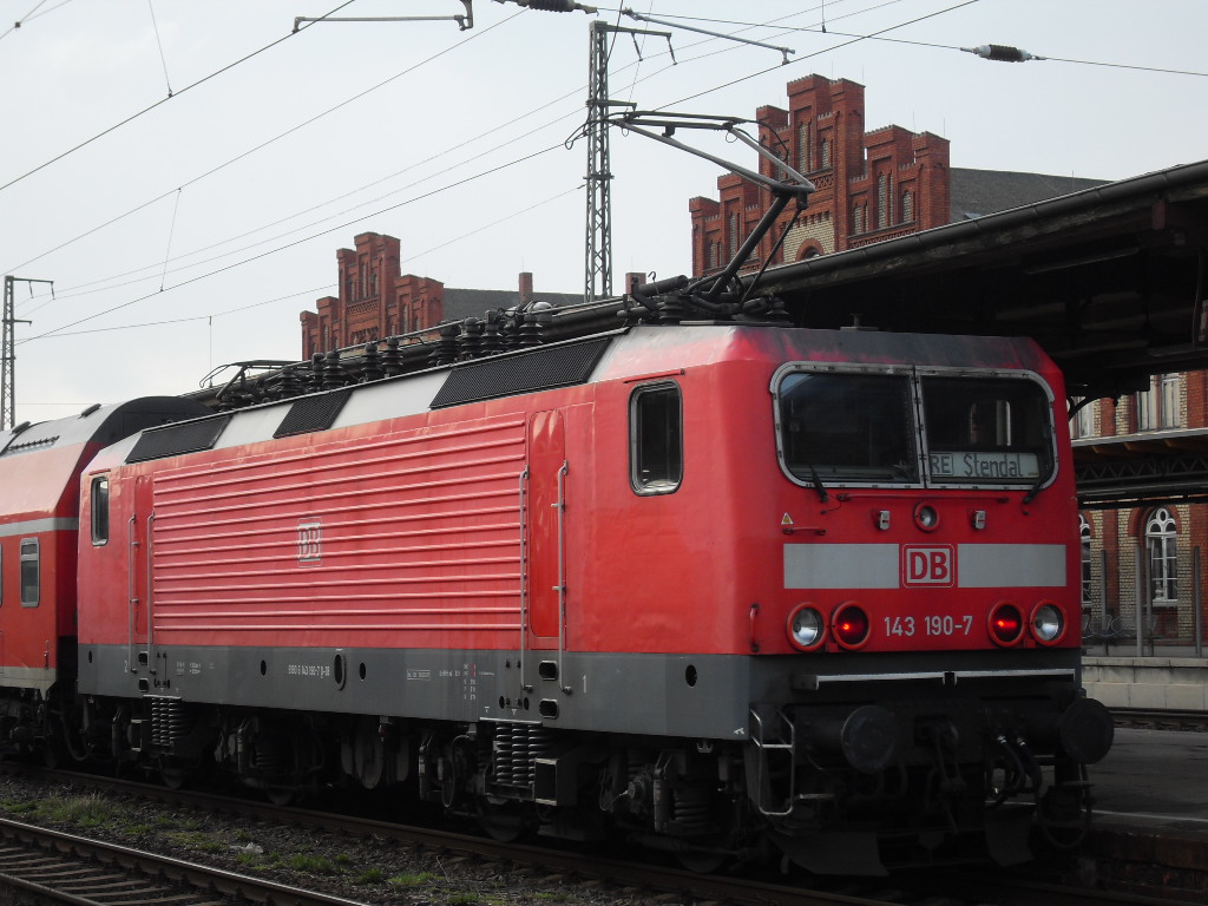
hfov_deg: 24.7
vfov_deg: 18.7
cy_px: 453
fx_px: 2757
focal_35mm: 79
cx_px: 604
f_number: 4.4
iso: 80
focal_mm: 13.5
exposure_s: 1/180
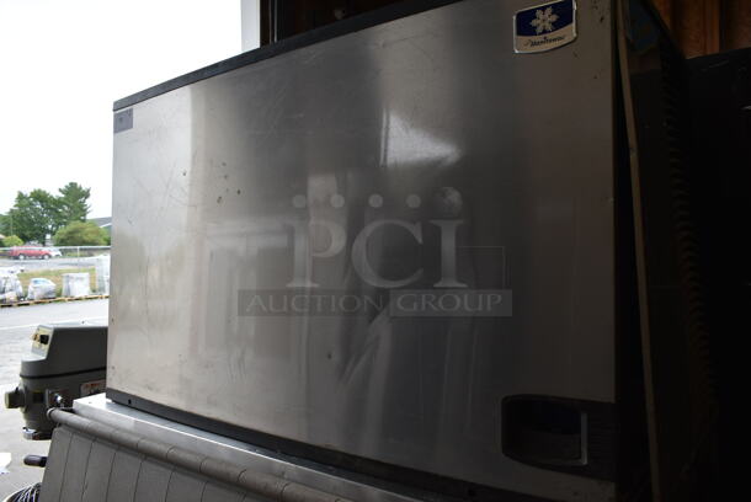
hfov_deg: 67.3
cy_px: 251
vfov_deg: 48.0
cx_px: 376
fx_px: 564
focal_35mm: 27
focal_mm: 18
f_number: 5.6
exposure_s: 1/125
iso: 100
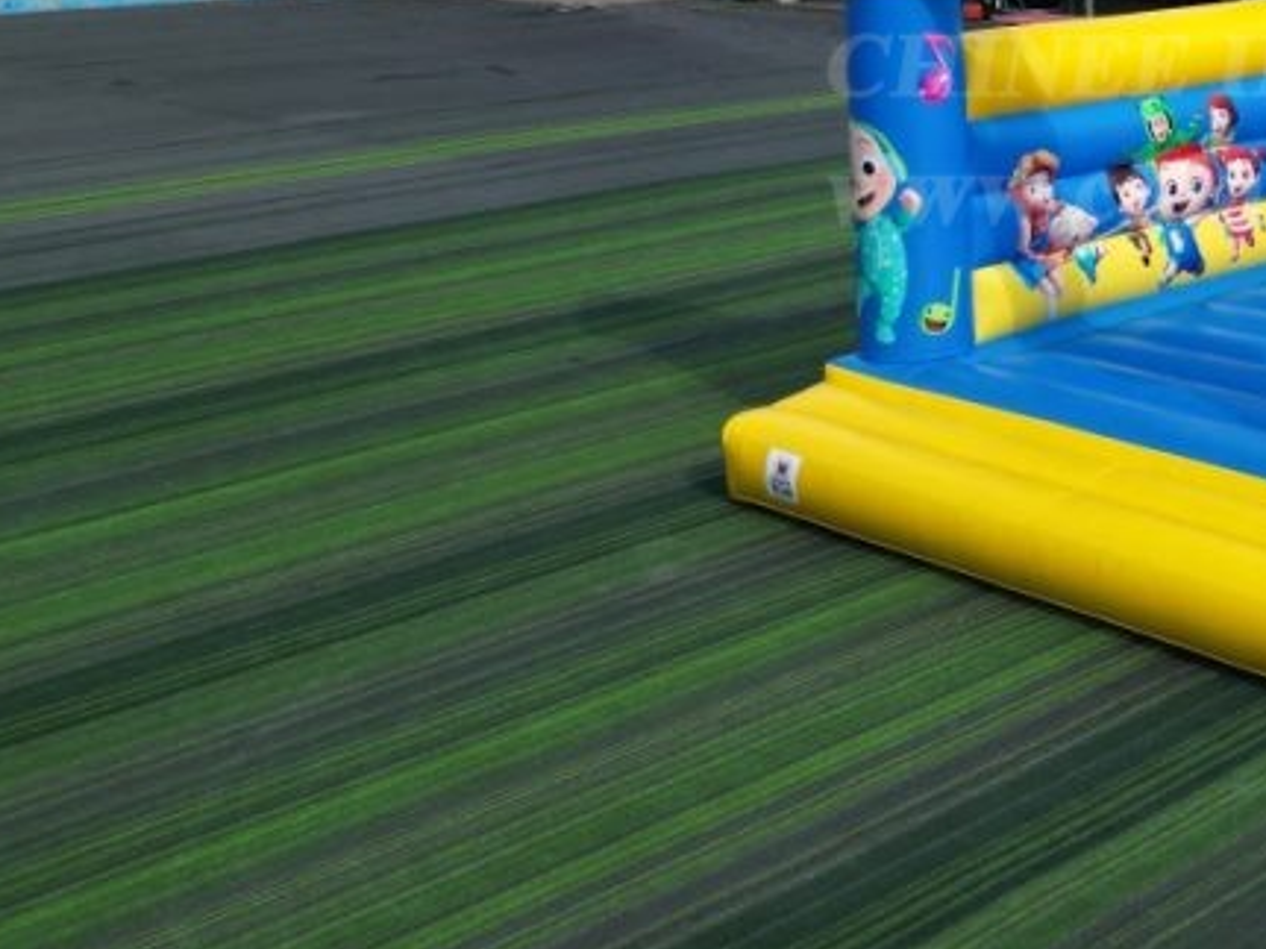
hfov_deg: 30.0
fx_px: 2084
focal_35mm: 57
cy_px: 129
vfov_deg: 25.0
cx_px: 1425
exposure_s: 1/2000
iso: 110
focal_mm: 6.72
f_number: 1.7
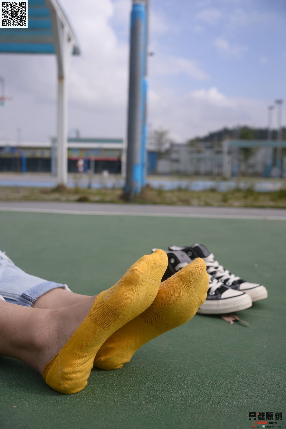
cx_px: 143
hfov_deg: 37.9
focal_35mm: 35
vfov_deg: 54.4
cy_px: 214
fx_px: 417
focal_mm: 35
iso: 100
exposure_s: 1/800
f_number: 6.3
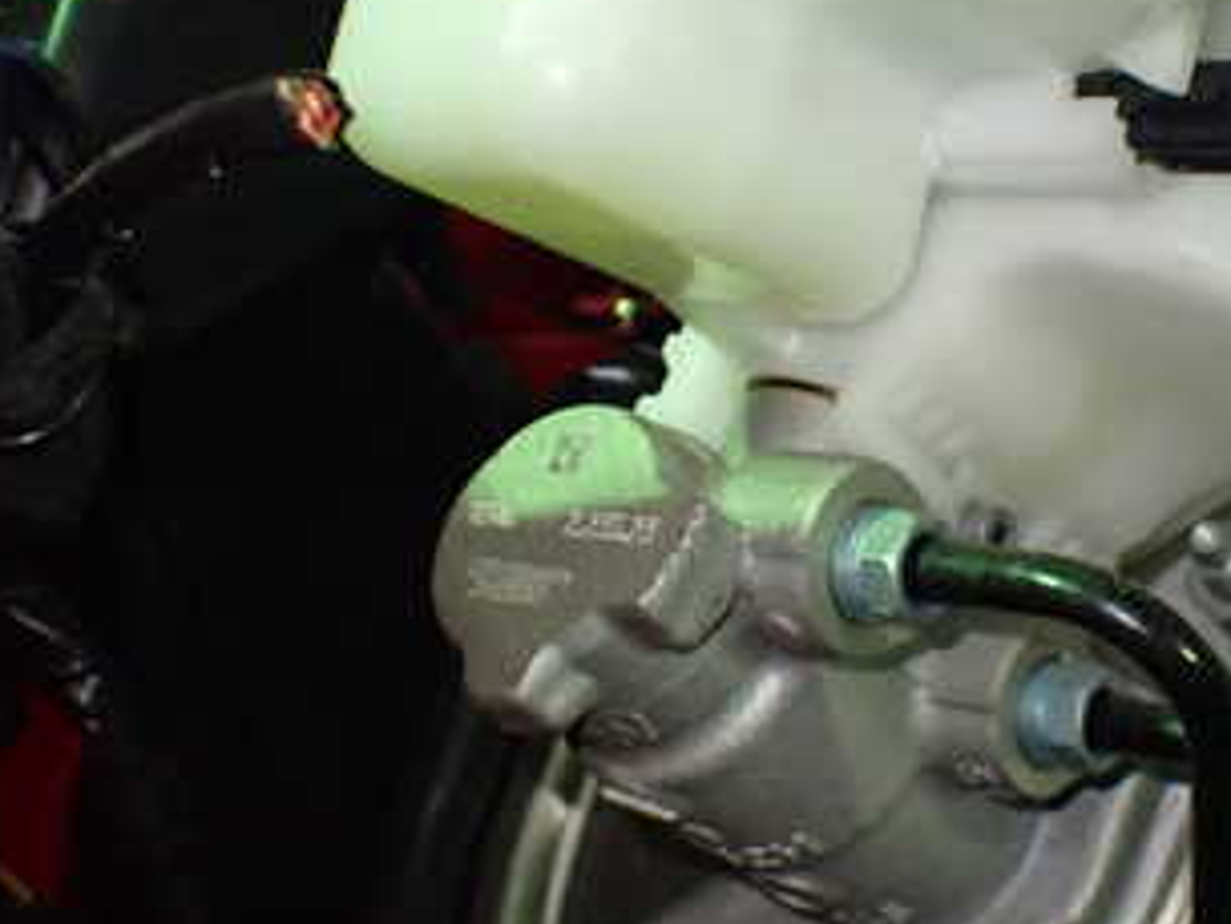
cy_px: 363
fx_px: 2241
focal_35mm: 63
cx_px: 840
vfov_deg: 23.3
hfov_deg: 30.4
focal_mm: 5.79
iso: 800
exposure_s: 1/100
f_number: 2.4
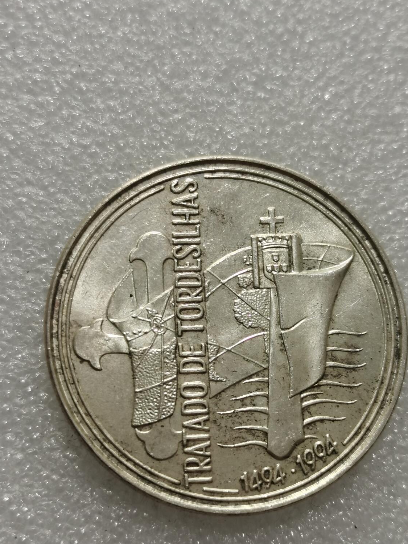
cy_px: 287
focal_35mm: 66
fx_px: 1037
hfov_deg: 22.2
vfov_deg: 29.4
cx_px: 225
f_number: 1.8
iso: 50
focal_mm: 5.58
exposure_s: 1/121
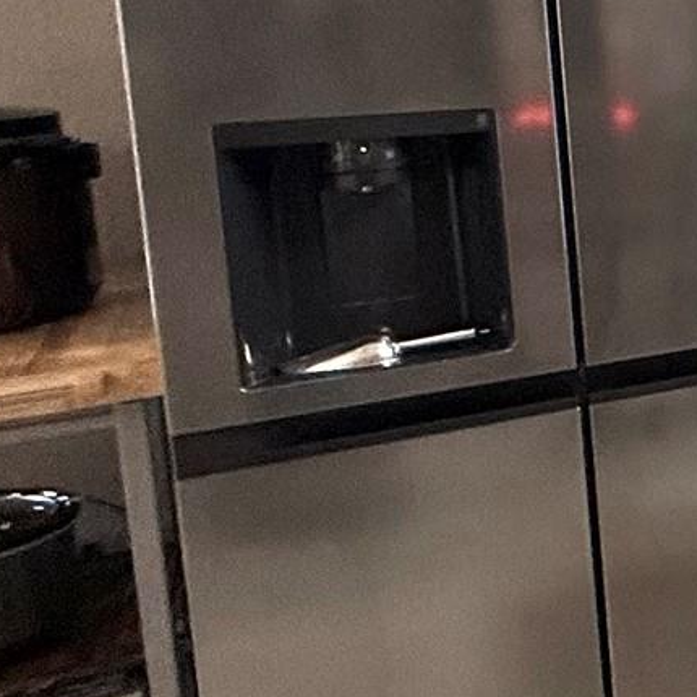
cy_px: 117
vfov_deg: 28.3
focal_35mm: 59
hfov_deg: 16.2
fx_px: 1344
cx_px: 1587
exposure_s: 1/120
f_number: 2.2
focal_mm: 2.22
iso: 200
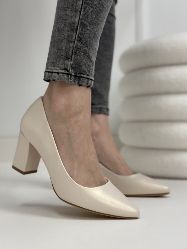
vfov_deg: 39.7
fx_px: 346
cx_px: 94
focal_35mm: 48
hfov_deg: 30.3
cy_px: 124
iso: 125
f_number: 1.78
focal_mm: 6.86
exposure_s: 1/100
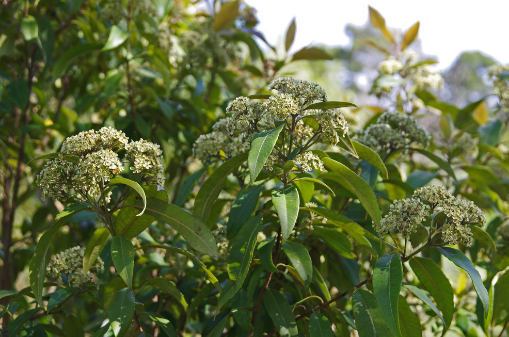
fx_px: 945
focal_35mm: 67
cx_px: 254
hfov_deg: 30.1
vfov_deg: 20.2
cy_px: 168
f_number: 5.6
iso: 100
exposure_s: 1/100
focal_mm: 45
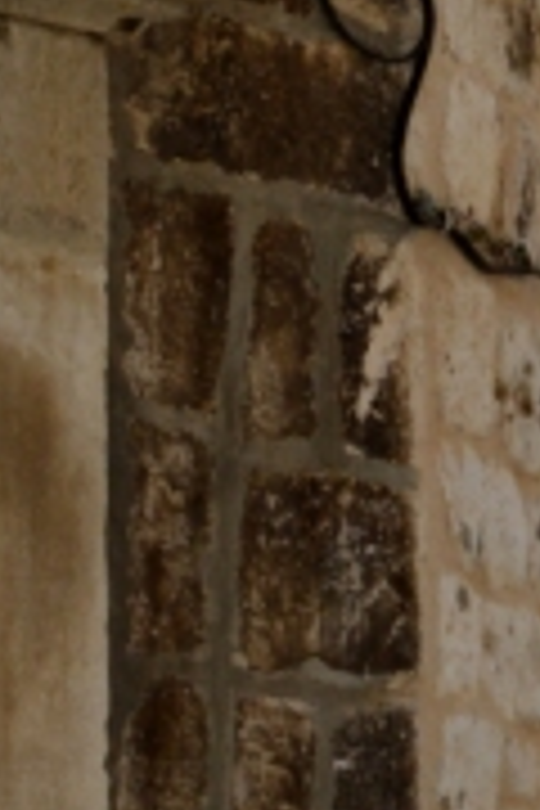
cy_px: 922
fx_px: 4230
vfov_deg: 10.8
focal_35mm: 188
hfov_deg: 6.8
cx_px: 1478
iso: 250
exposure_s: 1/60
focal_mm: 22
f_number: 14
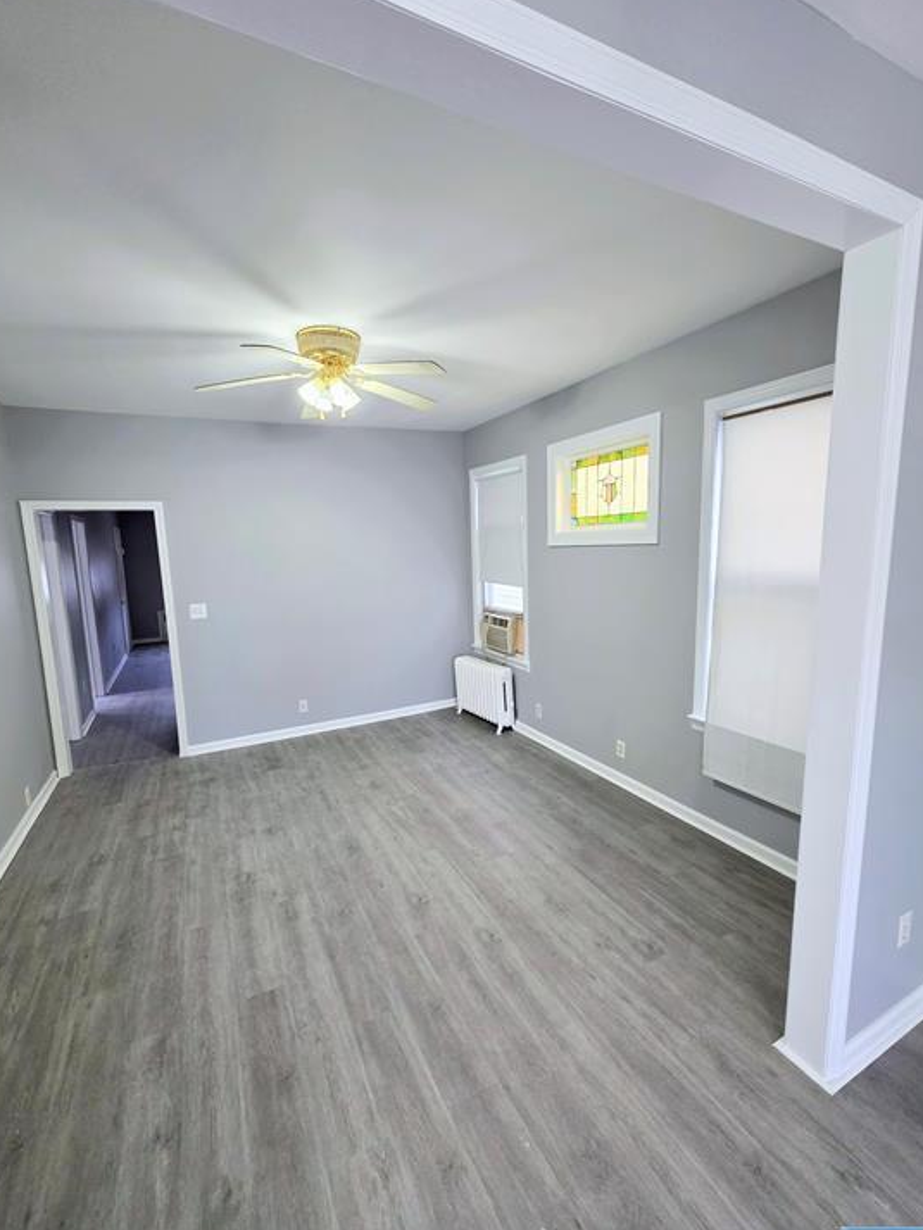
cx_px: 447
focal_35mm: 14
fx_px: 498
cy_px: 612
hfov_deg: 85.7
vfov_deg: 102.1
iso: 250
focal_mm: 2.2
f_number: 1.9
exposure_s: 1/120
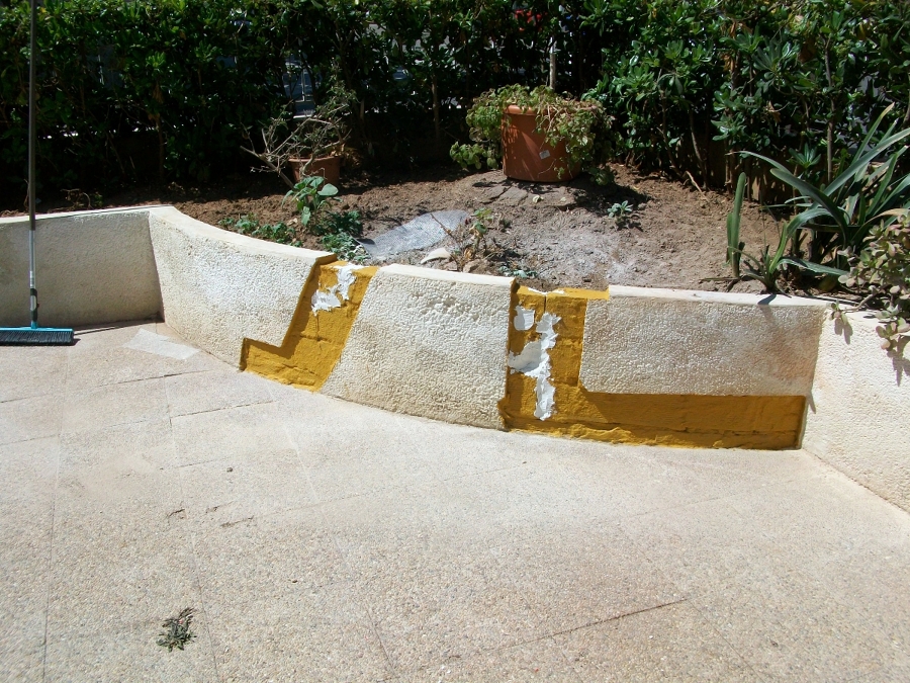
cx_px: 455
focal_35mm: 32
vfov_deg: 44.2
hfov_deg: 56.8
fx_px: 841
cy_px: 342
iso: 64
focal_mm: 5.7
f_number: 5.5
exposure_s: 1/500
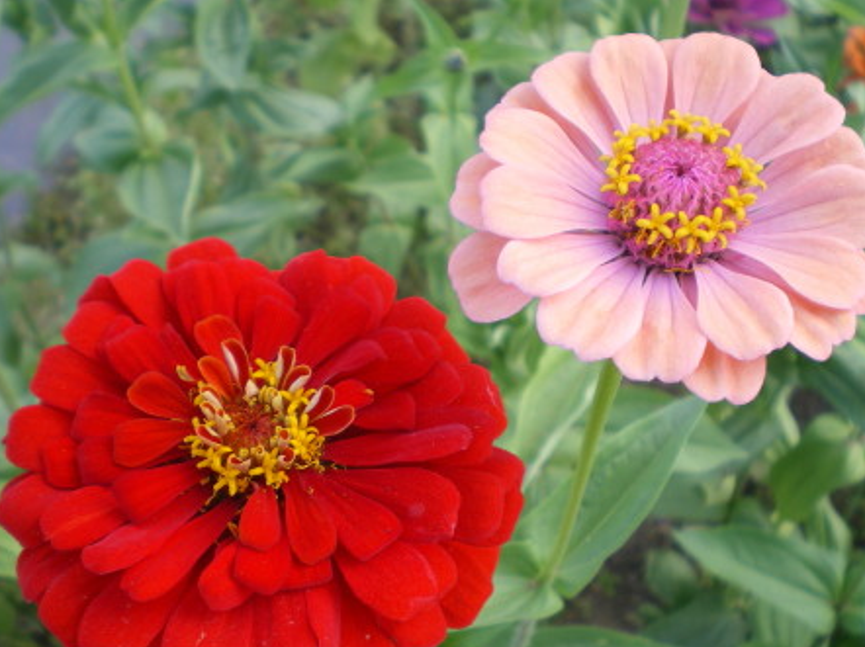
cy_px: 349
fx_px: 1074
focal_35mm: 43
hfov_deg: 43.9
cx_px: 448
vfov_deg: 33.5
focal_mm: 6.3
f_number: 3.1
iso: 64
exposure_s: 1/50
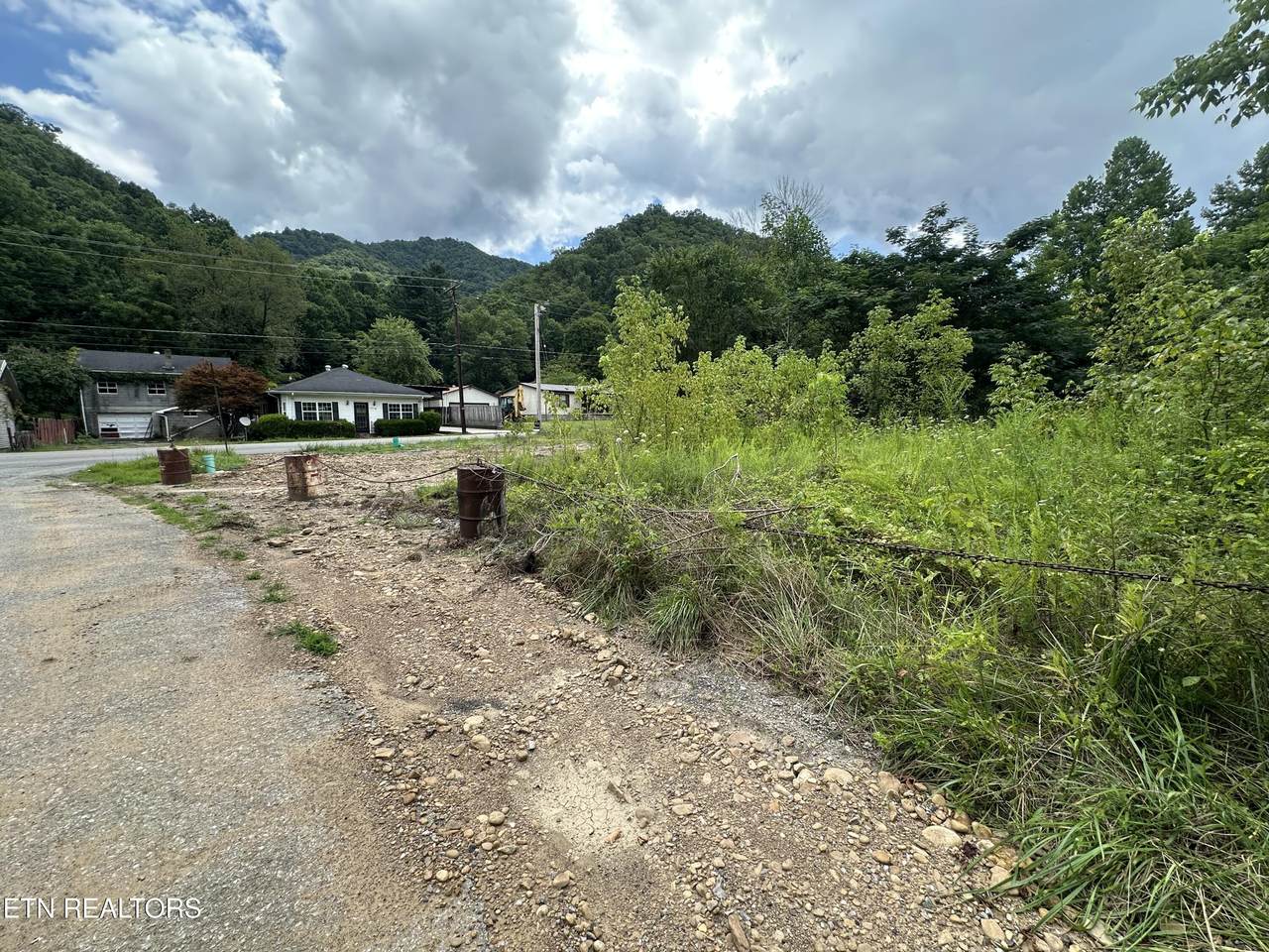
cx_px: 634
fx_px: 513
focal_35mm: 14
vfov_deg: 85.7
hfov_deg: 102.1
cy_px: 476
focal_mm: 2.22
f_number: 2.2
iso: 40
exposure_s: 1/569
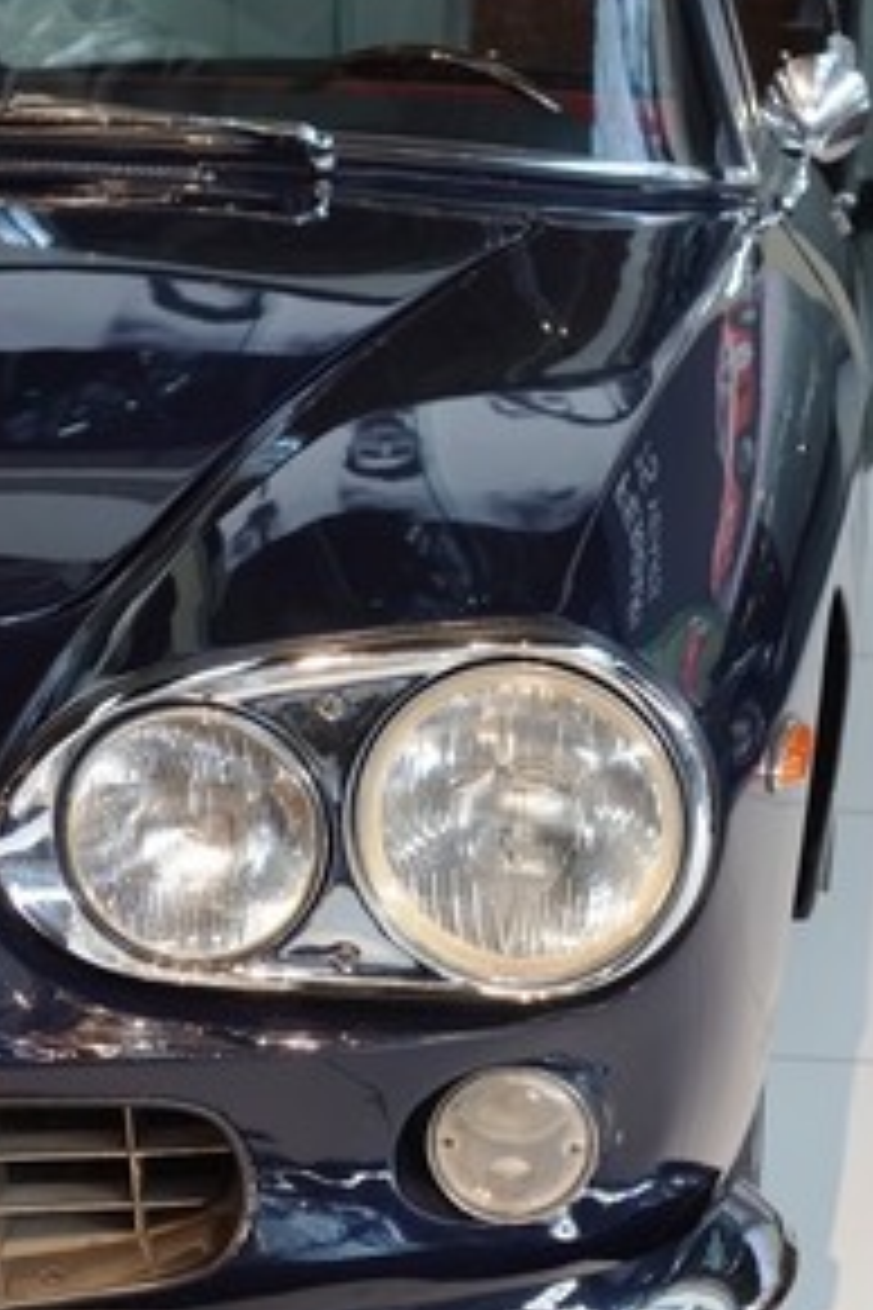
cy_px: 761
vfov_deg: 23.1
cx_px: 515
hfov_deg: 15.5
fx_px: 3201
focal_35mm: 88
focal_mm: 23.82
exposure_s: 1/80
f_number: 4
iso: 640
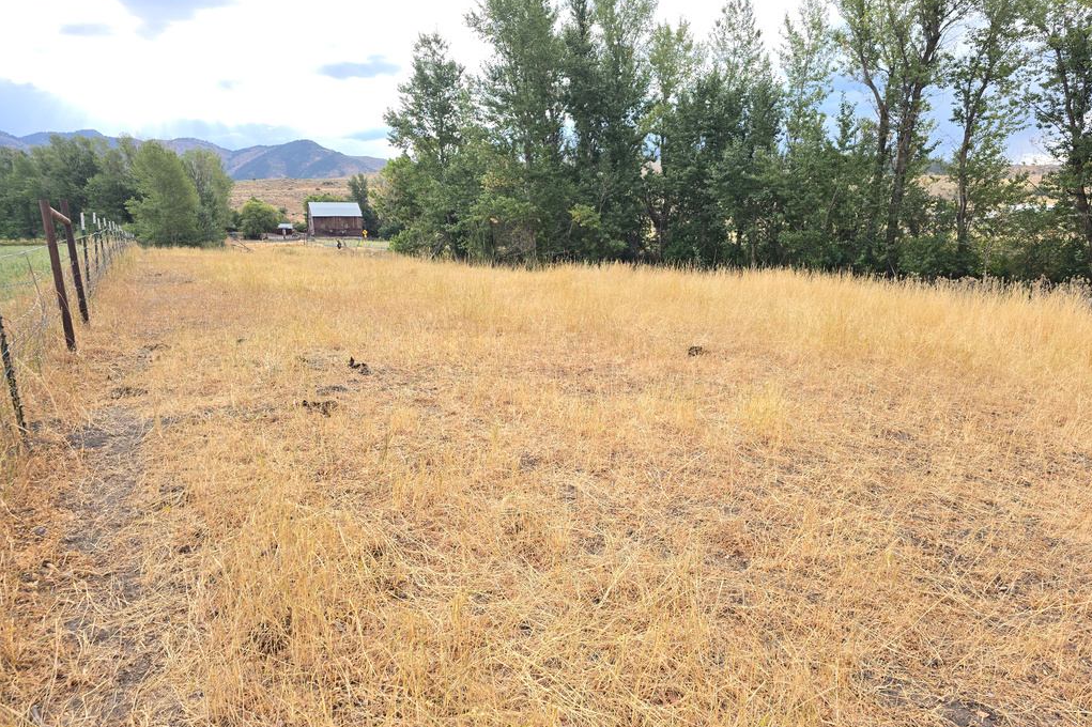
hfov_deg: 73.8
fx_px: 728
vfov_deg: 53.1
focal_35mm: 24
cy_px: 384
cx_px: 547
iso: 12
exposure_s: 1/109
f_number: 1.7
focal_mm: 6.3
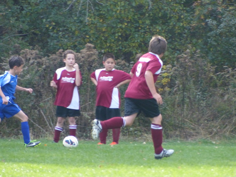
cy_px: 88
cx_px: 118
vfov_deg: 2.9
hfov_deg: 3.9
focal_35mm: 508
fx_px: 3464
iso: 500
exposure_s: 1/500
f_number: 2.8
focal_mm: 91.5
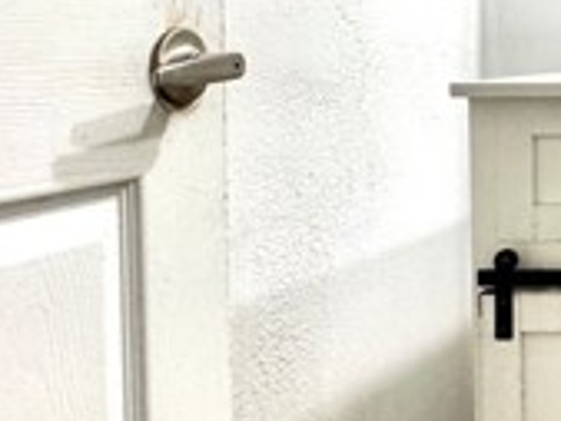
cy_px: 65
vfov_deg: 26.9
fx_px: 860
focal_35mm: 53
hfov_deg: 25.0
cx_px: 893
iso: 250
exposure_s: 1/120
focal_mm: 2.22
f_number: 2.2
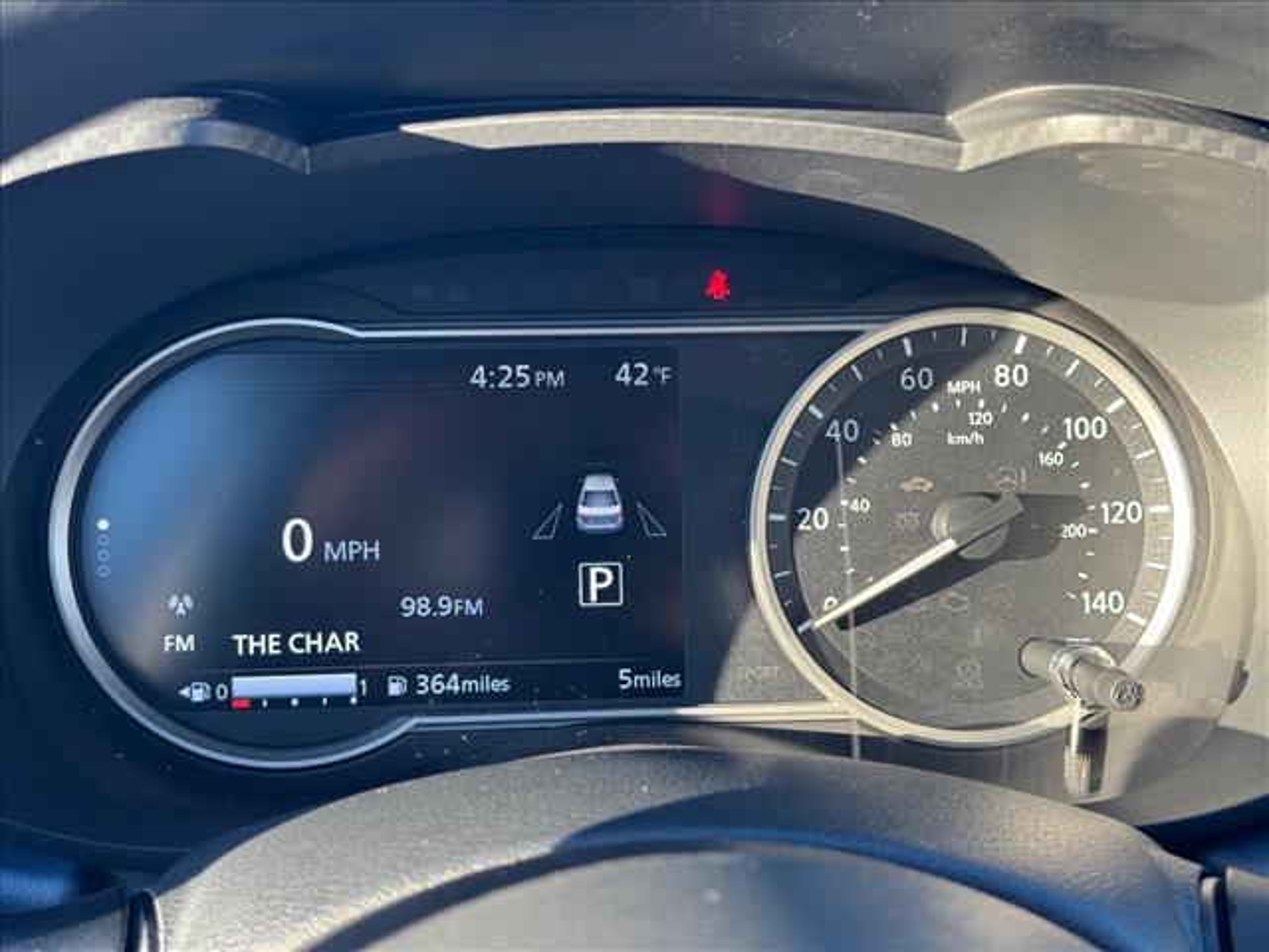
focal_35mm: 48
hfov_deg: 39.7
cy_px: 476
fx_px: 1760
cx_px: 634
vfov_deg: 30.3
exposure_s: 1/108
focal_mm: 6.76
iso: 100
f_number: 1.78
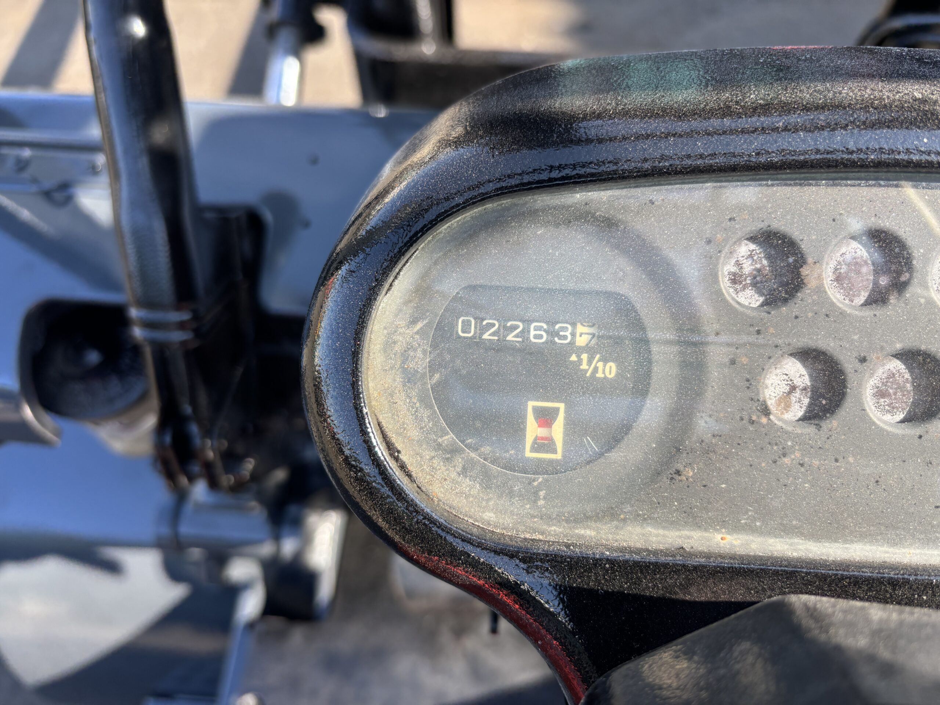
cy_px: 352
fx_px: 706
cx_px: 470
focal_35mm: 26
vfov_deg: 53.1
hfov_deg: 67.3
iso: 50
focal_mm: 5.96
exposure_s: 1/517
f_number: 1.6
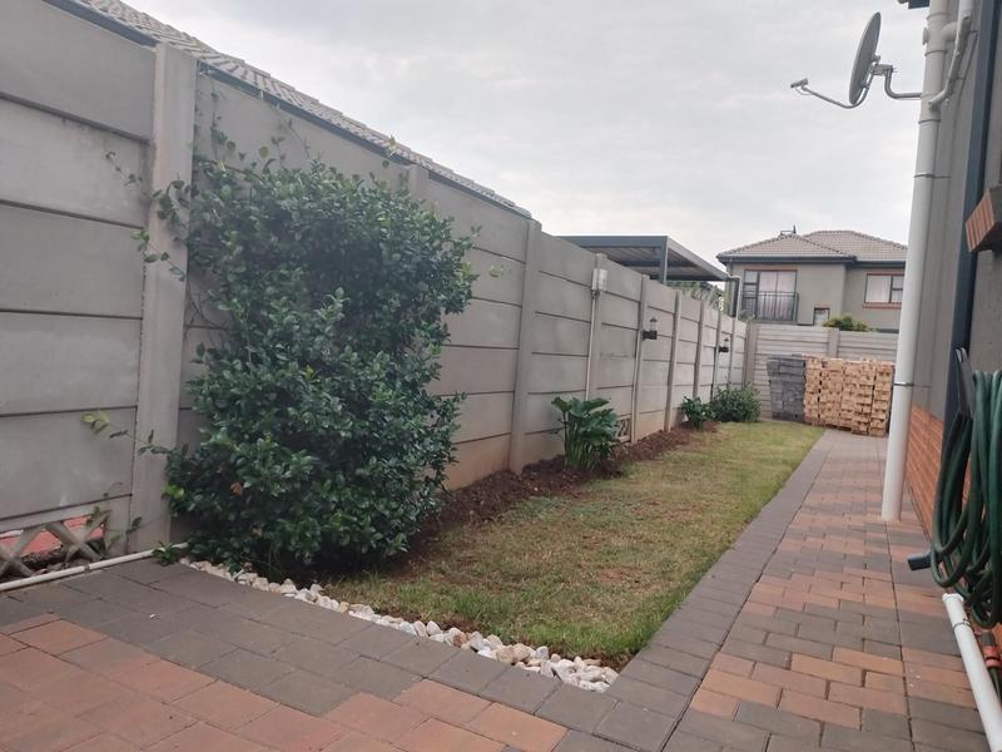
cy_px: 376
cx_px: 501
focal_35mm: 26
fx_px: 753
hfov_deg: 67.3
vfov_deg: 53.1
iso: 482
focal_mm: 6.24
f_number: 1.8
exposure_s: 1/100
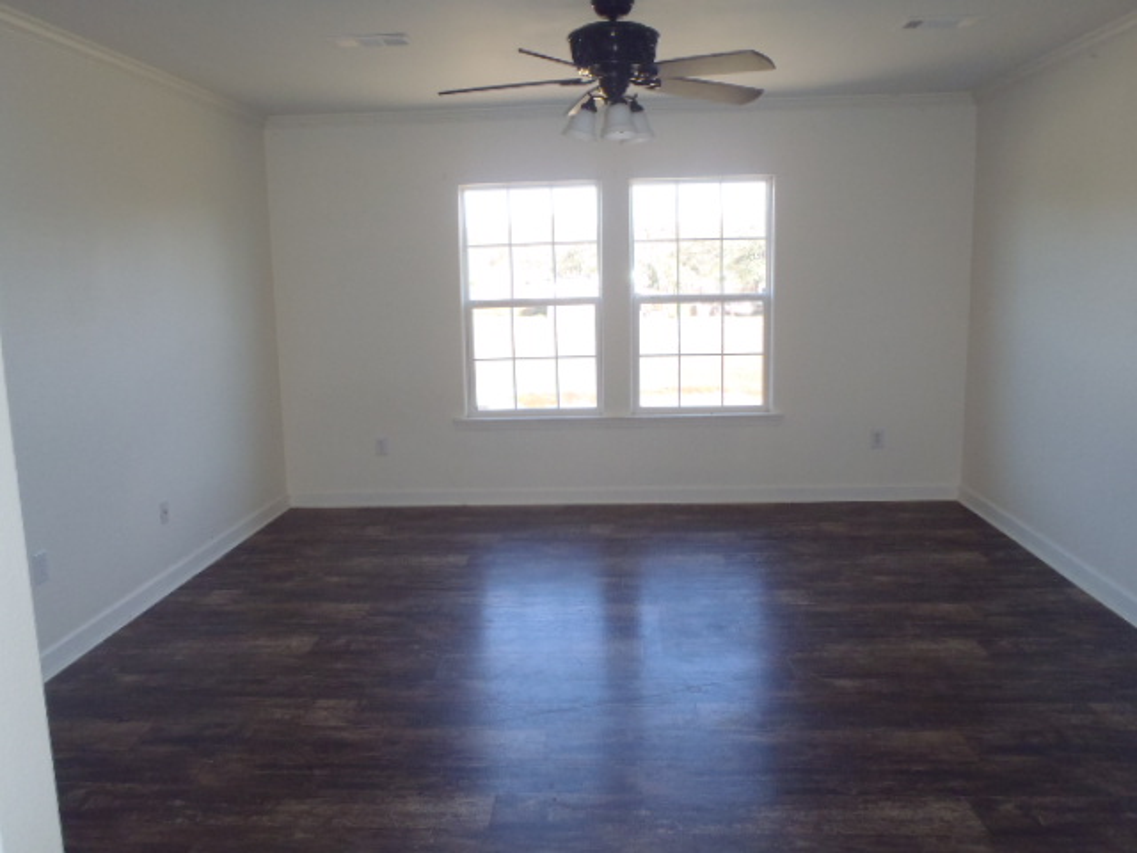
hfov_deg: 63.4
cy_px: 426
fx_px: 920
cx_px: 568
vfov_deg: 49.7
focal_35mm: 28
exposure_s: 1/80
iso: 250
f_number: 3.9
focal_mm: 5
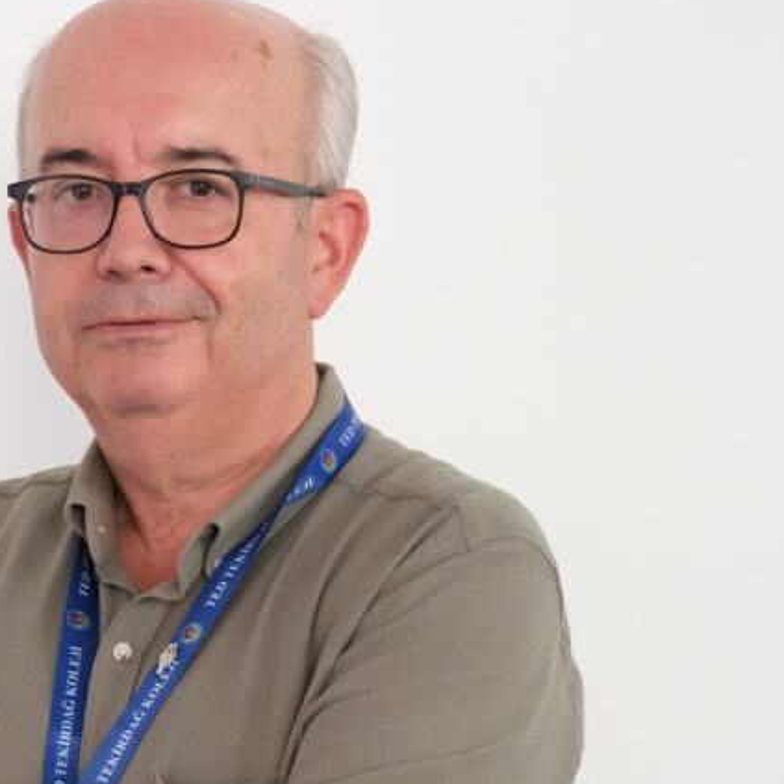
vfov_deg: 12.9
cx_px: 23
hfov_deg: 13.0
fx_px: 3408
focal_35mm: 133
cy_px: 836
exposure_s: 1/160
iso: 3200
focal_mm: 35.3
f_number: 3.2
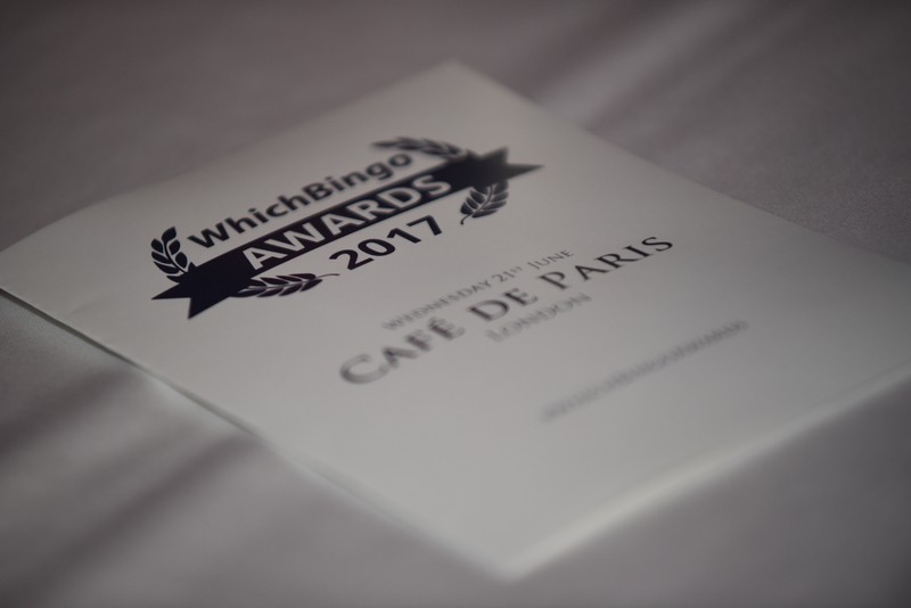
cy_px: 304
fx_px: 2329
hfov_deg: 22.1
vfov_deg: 14.9
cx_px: 456
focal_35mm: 92
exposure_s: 1/200
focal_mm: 92
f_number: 2.8
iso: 1600
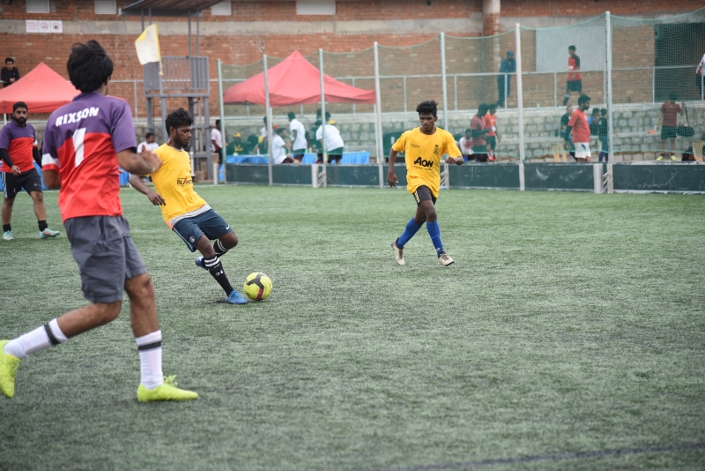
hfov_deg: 17.1
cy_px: 236
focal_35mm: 120
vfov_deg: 11.4
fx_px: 2351
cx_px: 352
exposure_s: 1/2000
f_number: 4
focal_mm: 120
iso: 640
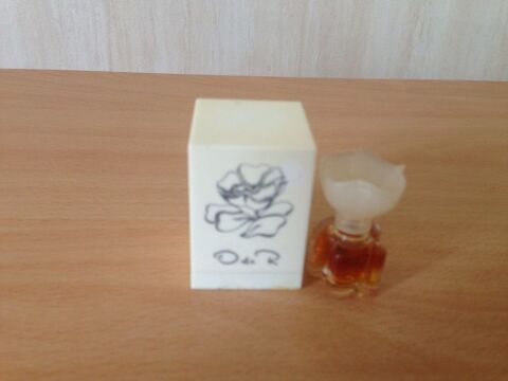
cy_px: 190
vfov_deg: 42.9
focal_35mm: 33
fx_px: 484
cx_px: 254
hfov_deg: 55.4
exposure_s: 1/20
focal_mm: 4.13
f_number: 2.4
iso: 125
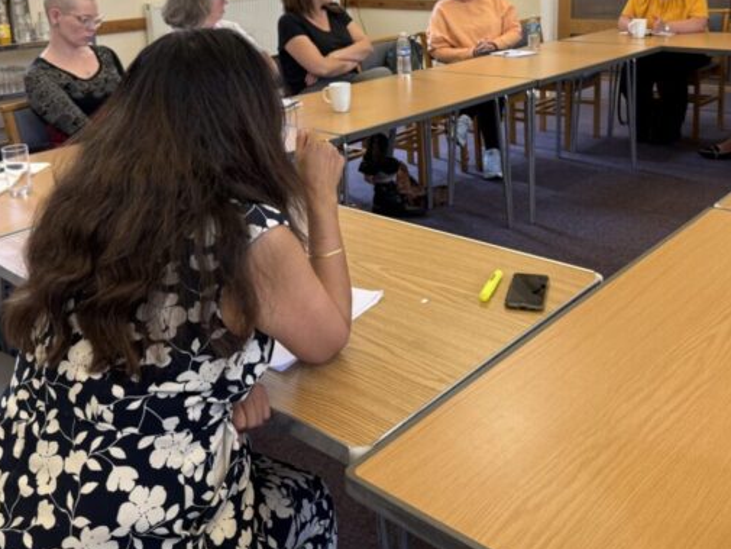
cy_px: 133
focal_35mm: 38
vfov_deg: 36.8
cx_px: 385
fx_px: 803
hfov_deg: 48.9
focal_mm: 6.76
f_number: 1.78
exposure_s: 1/50
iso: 125
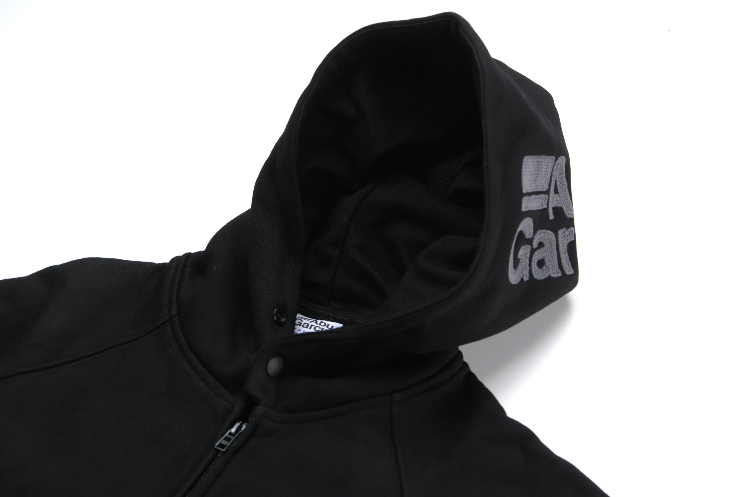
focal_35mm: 70
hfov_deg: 28.8
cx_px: 373
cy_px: 248
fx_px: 1450
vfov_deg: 19.5
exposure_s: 1/100
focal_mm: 70
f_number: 11
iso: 100
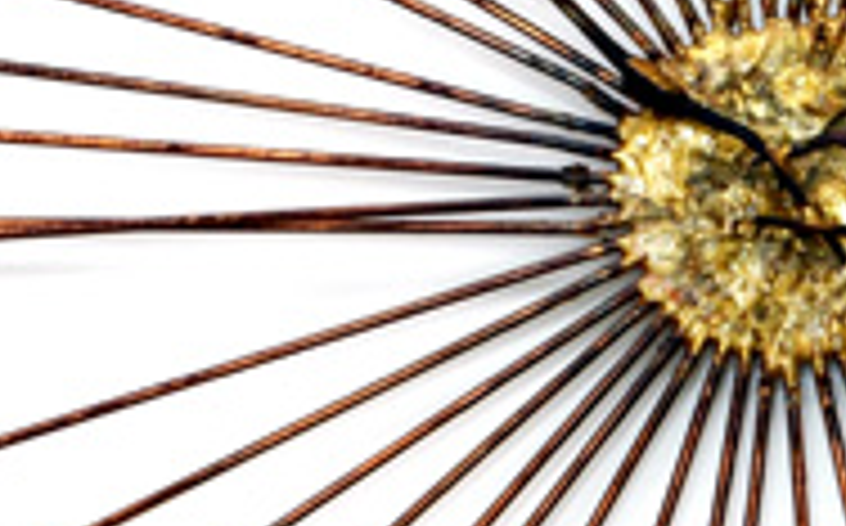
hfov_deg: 8.5
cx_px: 1089
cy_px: 735
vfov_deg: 5.3
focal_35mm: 244
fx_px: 5619
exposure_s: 1/3
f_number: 5.6
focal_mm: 50
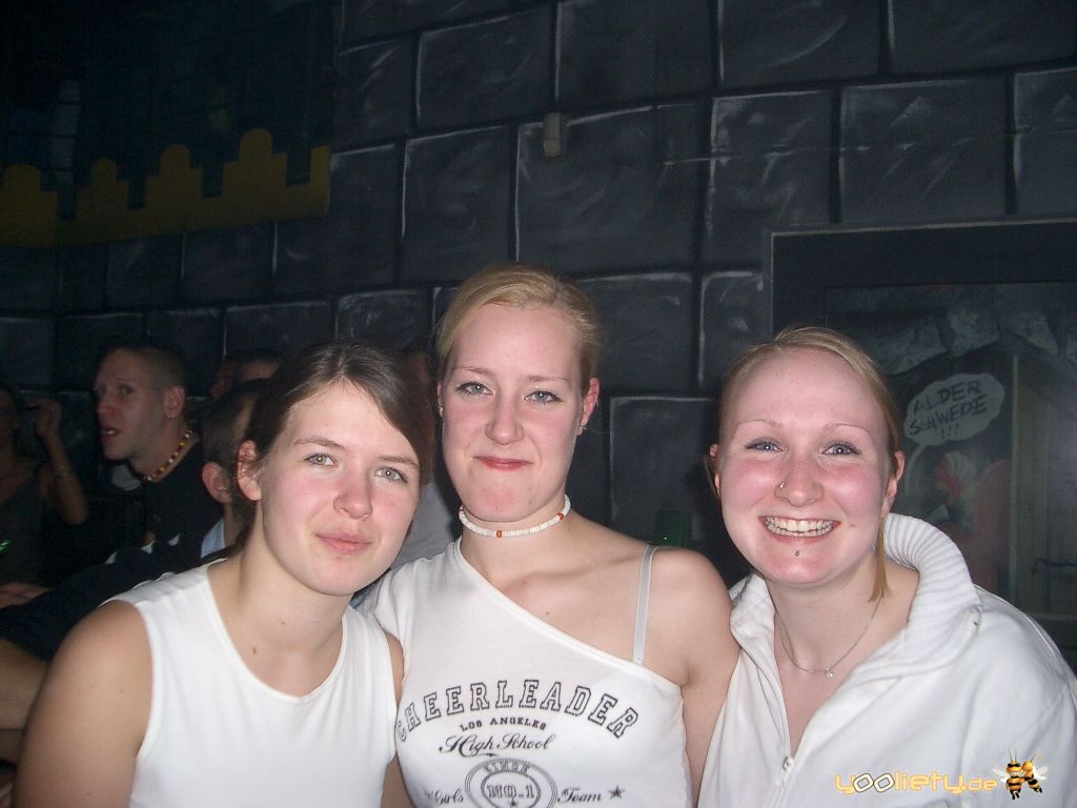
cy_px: 404
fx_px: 1089
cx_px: 538
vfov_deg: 40.7
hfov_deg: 52.6
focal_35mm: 35
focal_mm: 5.8
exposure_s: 1/40
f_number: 2.6
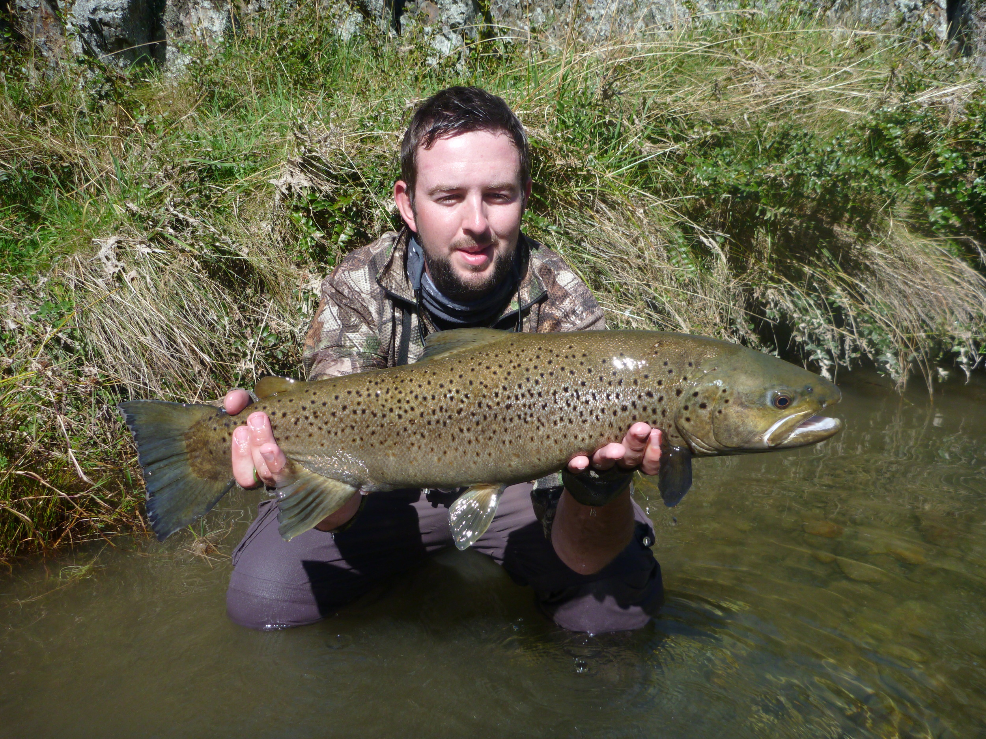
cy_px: 370
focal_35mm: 28
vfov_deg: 49.7
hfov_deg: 63.4
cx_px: 493
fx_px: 798
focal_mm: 4.9
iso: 80
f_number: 3.3
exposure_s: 1/640
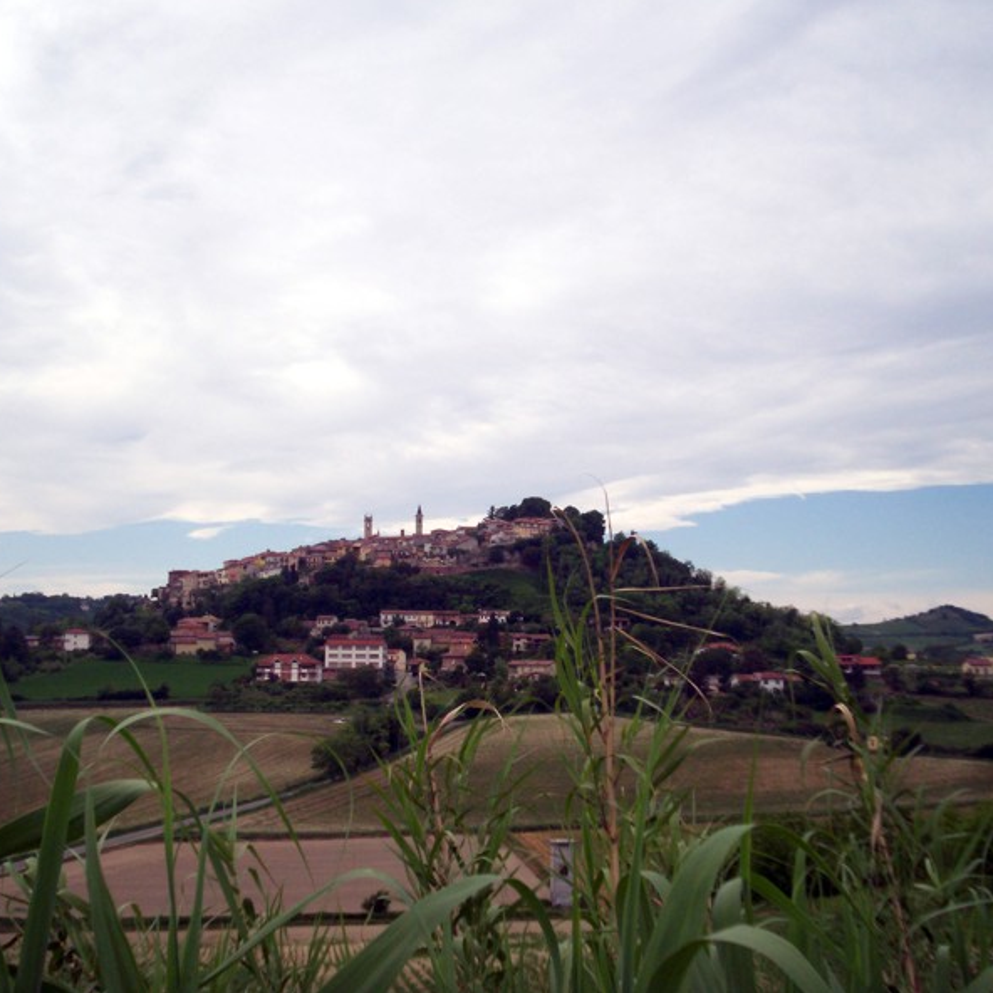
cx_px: 485
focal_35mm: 43
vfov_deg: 39.2
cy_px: 496
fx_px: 1396
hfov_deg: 39.2
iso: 100
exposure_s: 1/777
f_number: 4.5
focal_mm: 5.9
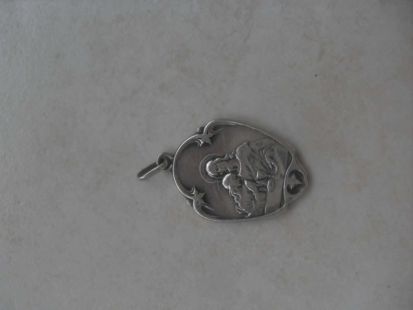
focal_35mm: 37
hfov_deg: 50.1
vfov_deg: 38.7
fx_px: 441
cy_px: 155
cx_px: 206
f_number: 2.8
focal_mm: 6.3
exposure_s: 1/250
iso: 80
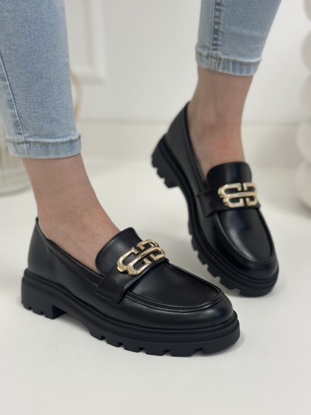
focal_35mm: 48
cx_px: 156
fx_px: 575
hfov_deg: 30.3
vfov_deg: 39.7
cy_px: 208
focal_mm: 6.86
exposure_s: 1/100
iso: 160
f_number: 1.78
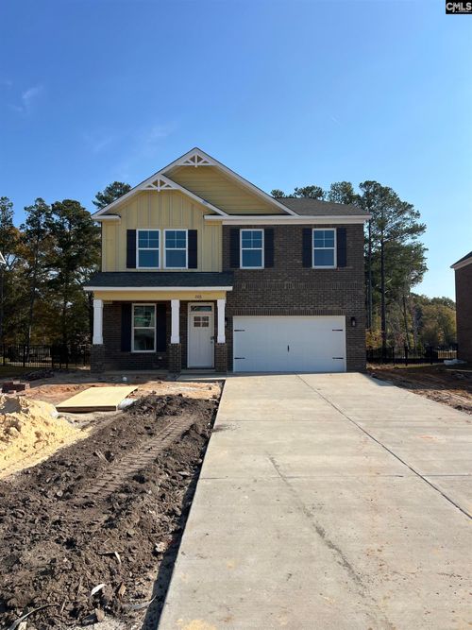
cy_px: 315
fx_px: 473
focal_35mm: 26
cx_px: 236
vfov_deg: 67.3
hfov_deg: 53.0
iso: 50
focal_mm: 5.7
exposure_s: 1/5076
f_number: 1.5
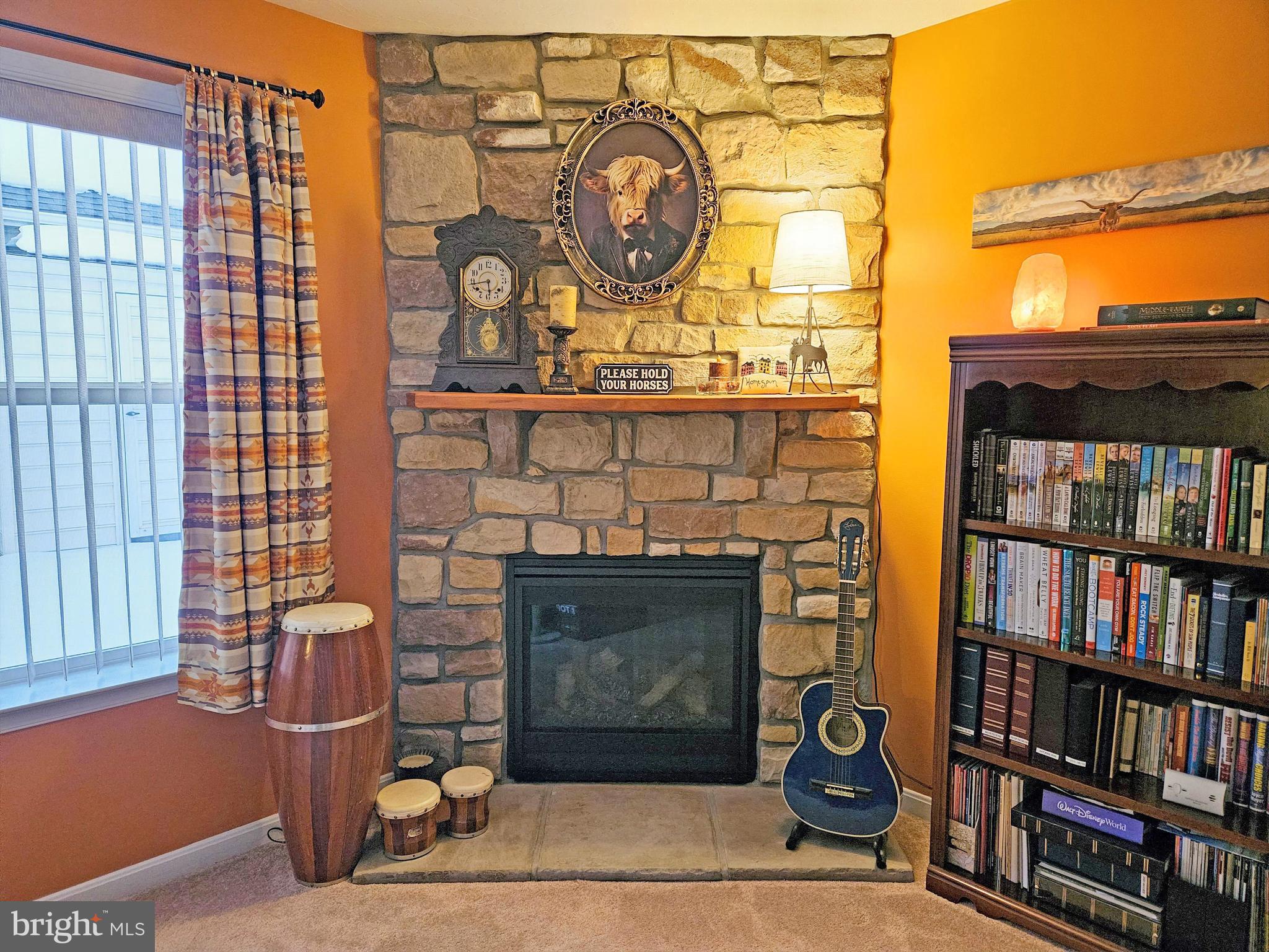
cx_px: 634
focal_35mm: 23
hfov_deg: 73.9
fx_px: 843
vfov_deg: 58.9
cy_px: 476
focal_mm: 5.4
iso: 640
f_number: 1.8
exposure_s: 1/60
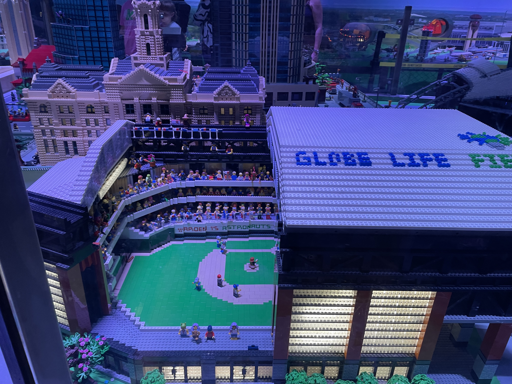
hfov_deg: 67.3
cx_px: 256
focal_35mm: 26
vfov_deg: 53.1
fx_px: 385
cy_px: 192
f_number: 1.6
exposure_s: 1/60
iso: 125
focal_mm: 4.2
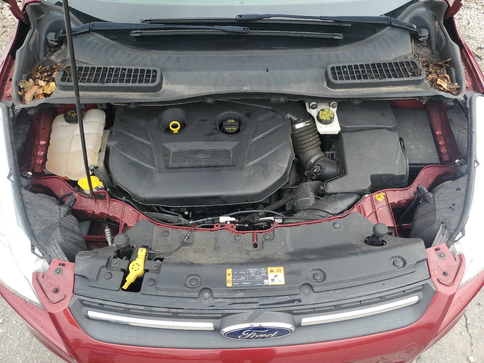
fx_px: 364
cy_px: 182
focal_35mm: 26
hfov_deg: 67.3
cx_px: 242
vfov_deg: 53.1
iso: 50
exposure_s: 1/312
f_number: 1.5
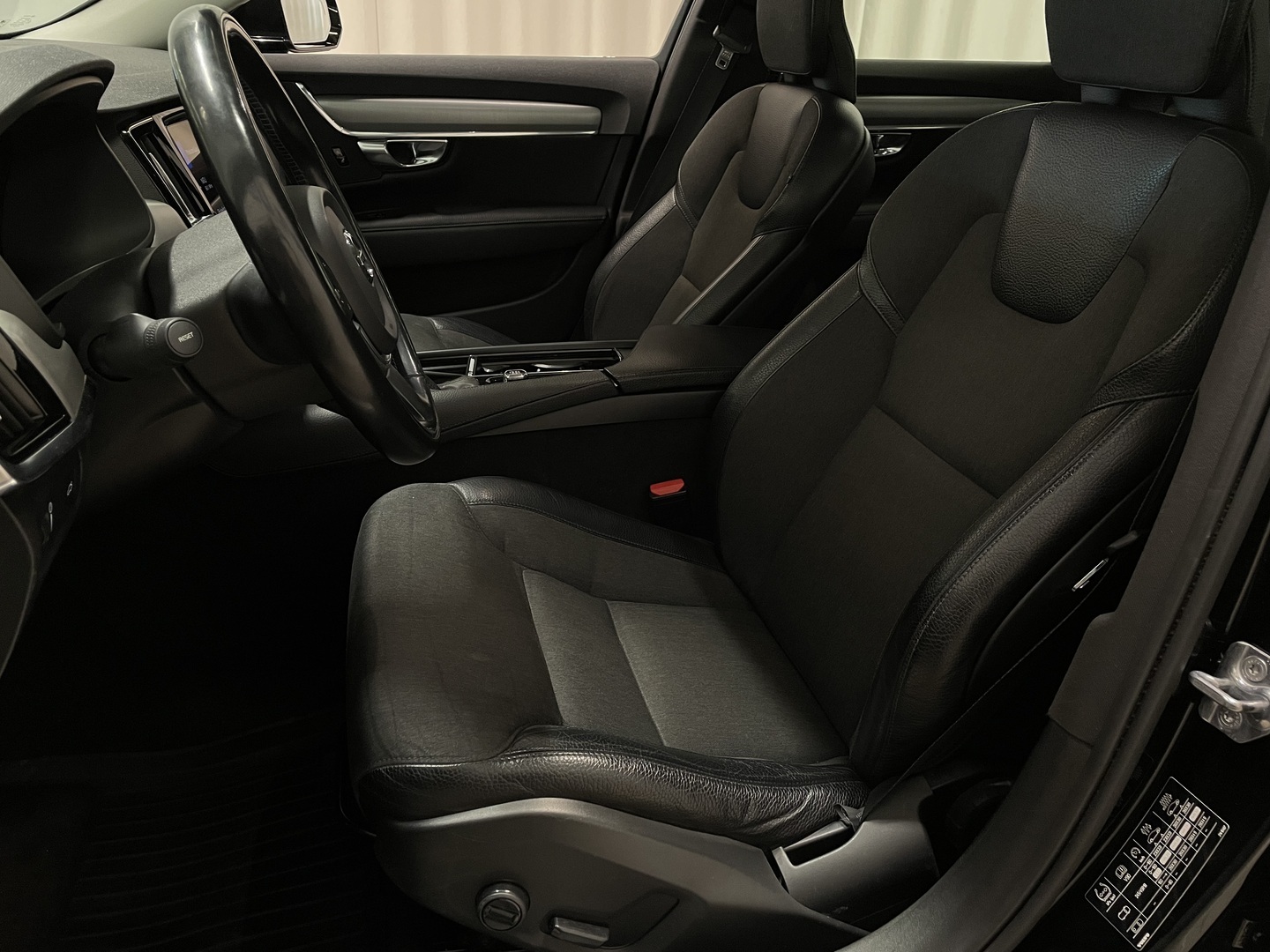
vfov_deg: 53.1
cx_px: 635
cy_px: 476
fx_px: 954
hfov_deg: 67.3
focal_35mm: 26
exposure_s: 1/50
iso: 320
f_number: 1.6
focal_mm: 4.2
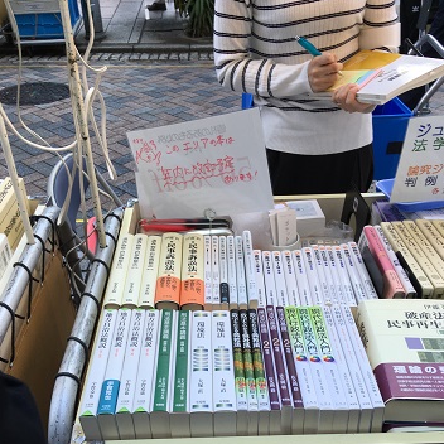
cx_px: 222
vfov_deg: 46.4
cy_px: 298
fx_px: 508
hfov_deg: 47.2
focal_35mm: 35
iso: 25
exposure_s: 1/120
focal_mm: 4.15
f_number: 2.2
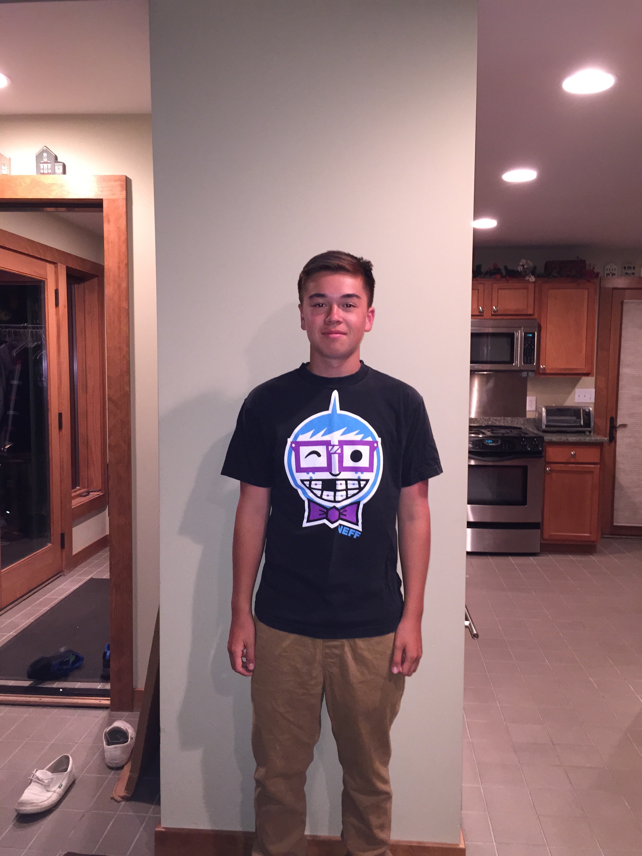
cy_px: 428
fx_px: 717
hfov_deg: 48.2
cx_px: 321
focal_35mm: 29
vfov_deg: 61.7
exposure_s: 1/20
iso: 160
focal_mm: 4.15
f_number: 2.2
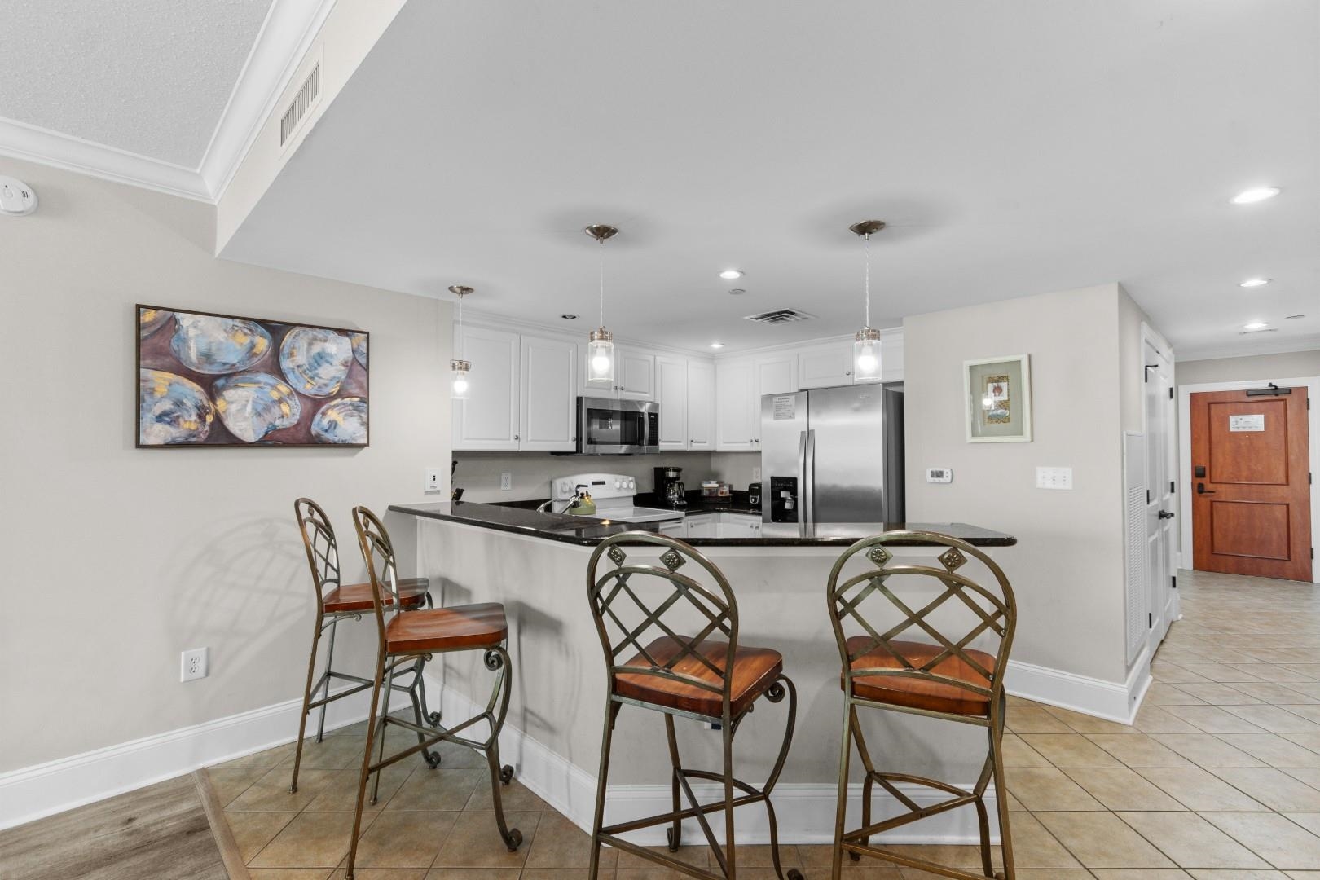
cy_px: 440
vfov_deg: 77.3
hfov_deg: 100.4
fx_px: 550
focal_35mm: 15
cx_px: 660
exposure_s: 1/15
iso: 100
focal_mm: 10
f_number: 4.5
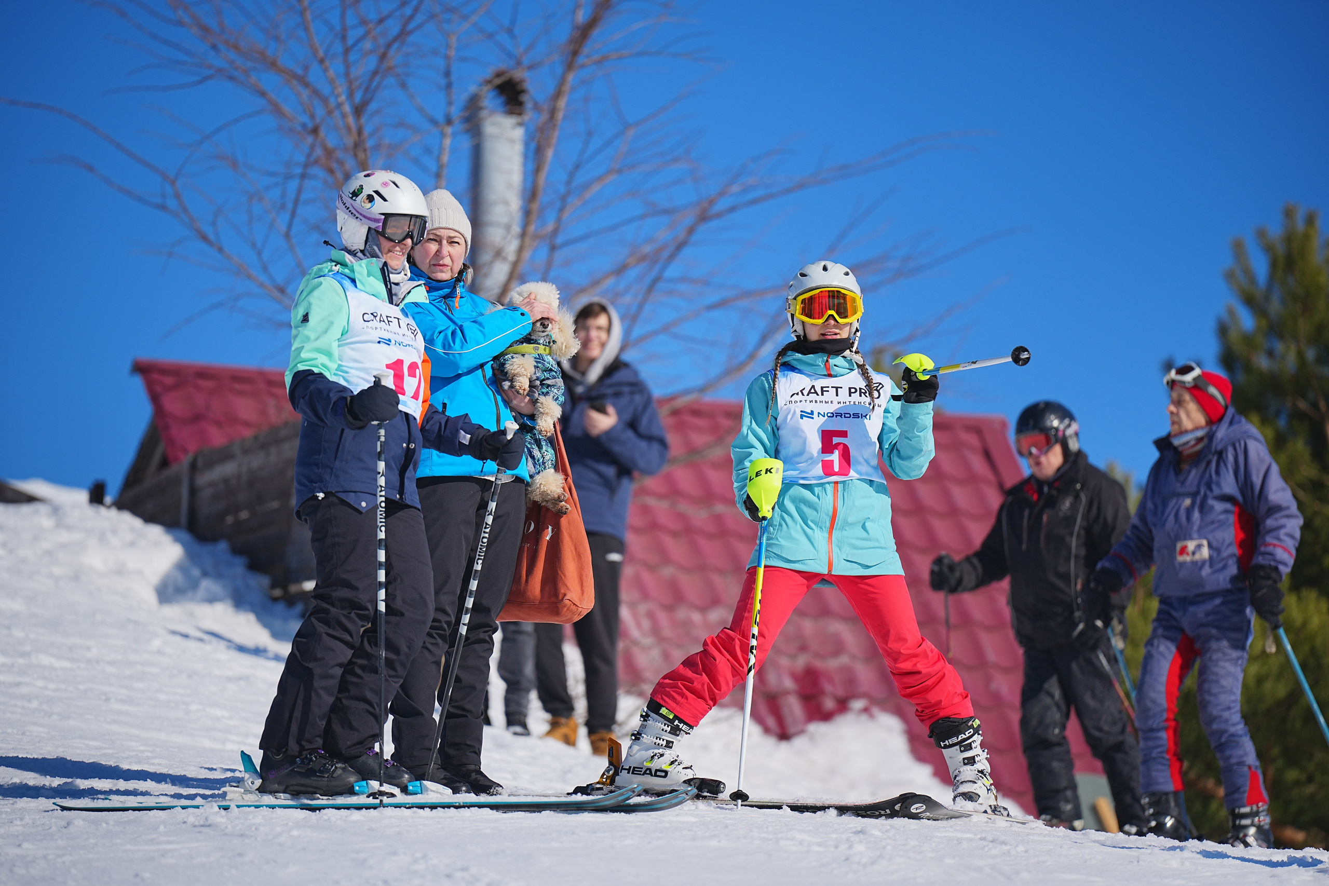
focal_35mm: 200
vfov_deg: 6.9
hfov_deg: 10.3
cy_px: 443
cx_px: 664
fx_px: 7383
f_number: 2.8
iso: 100
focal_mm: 200
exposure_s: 1/4000
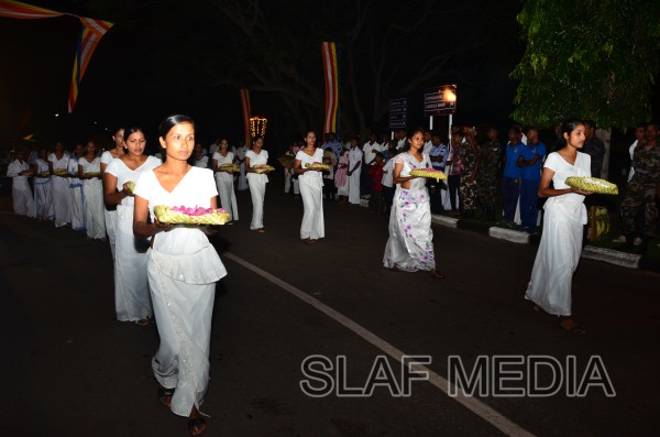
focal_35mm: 27
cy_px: 218
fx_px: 494
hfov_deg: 67.5
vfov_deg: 47.7
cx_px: 330
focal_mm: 18
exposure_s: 1/50
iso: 500
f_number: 5.6
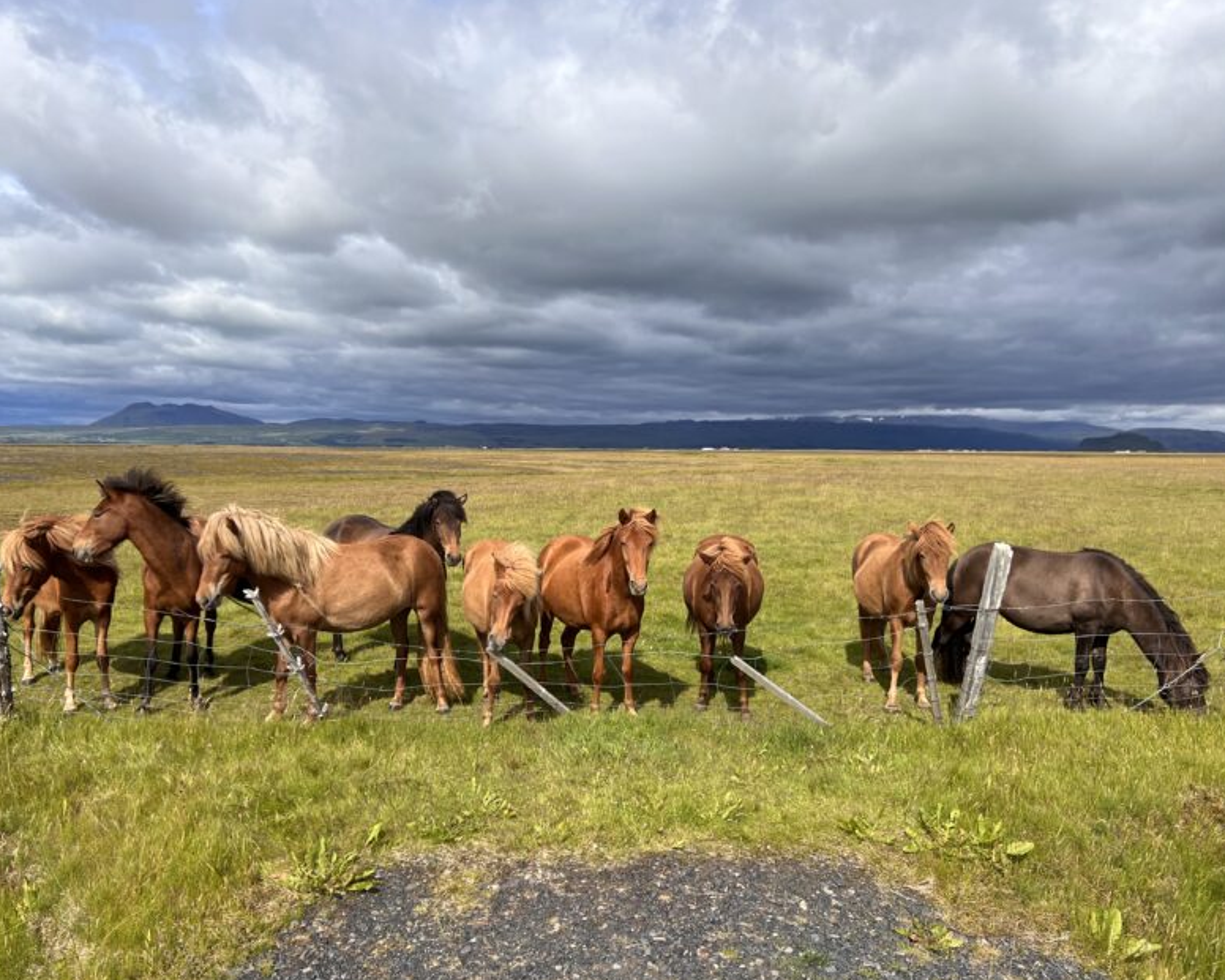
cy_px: 497
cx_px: 559
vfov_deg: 51.5
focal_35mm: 28
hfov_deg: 62.1
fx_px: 1015
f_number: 1.5
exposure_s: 1/5076
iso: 50
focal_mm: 5.7
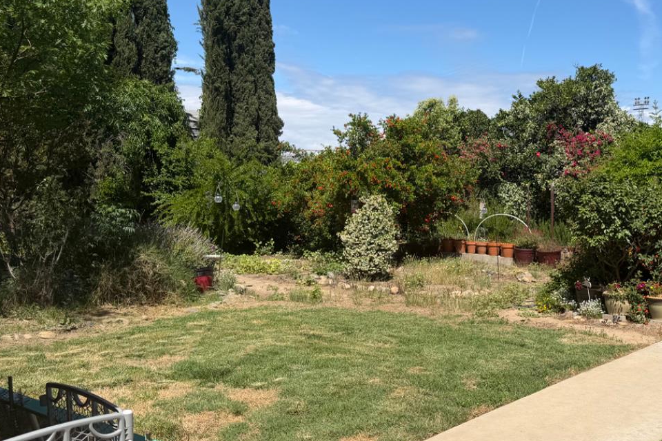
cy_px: 226
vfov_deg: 34.2
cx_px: 431
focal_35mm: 39
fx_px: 717
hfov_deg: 48.9
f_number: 1.78
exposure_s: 1/5319
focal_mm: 6.76
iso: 80
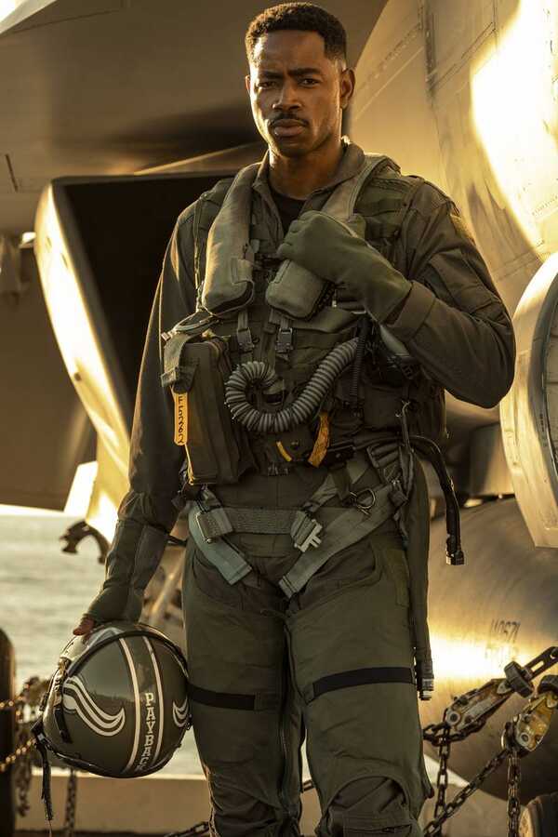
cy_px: 418
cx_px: 279
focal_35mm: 167
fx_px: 3882
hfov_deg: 8.2
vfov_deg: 12.3
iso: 500
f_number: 7.1
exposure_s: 1/250
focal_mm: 111.3
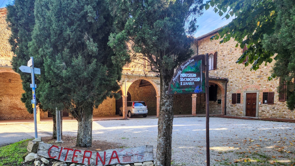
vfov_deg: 43.7
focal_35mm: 26
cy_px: 112
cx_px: 146
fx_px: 203
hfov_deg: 71.9
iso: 50
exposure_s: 1/180
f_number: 1.8
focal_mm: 6.4
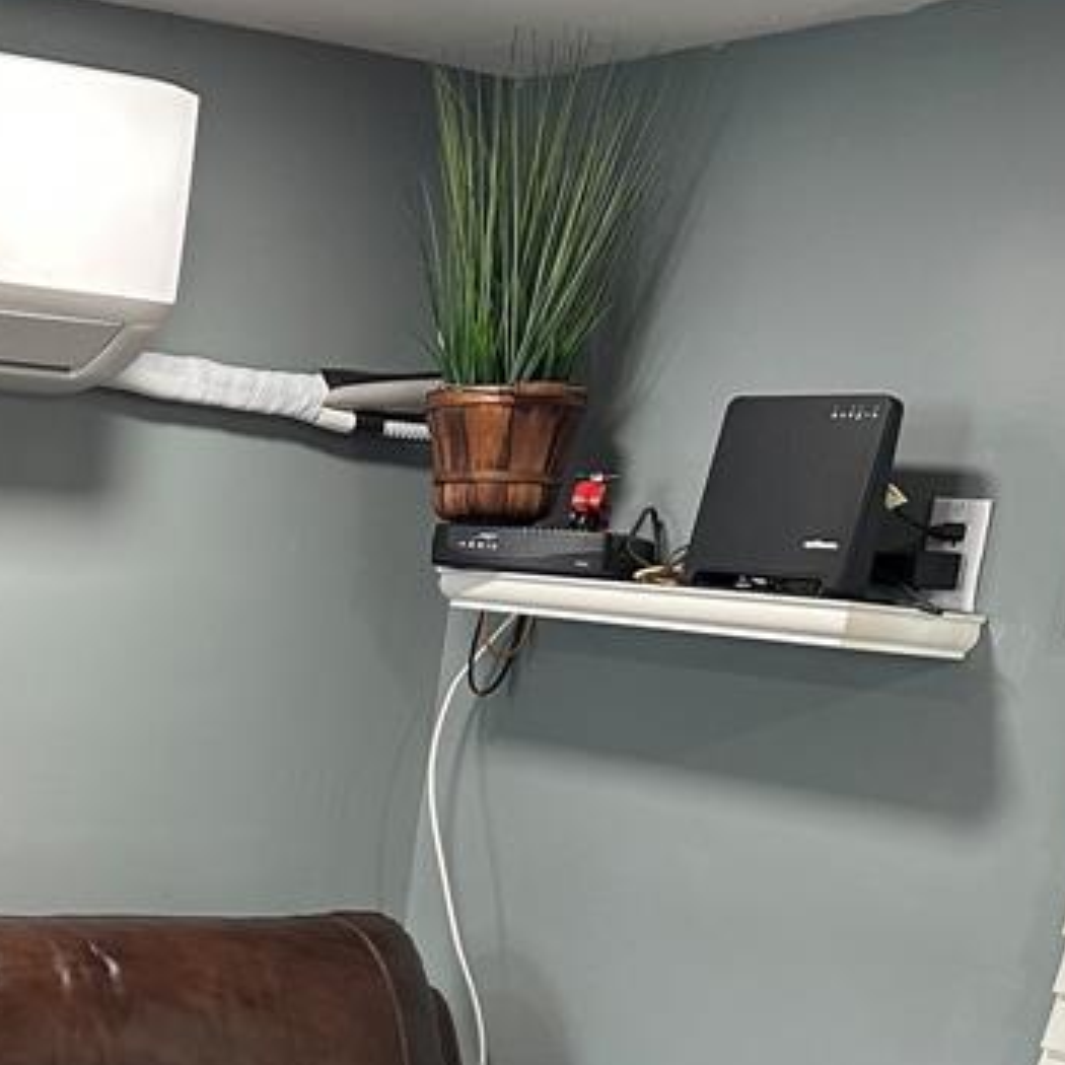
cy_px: 989
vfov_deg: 26.6
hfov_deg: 25.3
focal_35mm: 62
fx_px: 2158
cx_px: -167
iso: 200
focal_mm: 6.86
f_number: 1.78
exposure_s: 1/60
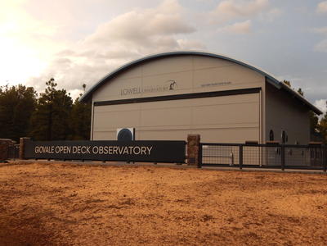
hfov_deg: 49.0
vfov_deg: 37.7
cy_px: 123
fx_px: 359
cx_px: 164
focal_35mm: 38
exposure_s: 1/100
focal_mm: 6.8
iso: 400
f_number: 3.4
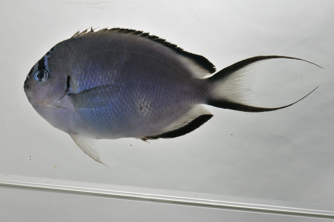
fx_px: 1459
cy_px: 111
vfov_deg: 8.7
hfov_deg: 13.1
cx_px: 167
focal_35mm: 158
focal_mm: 105
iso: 200
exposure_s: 1/60
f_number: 36
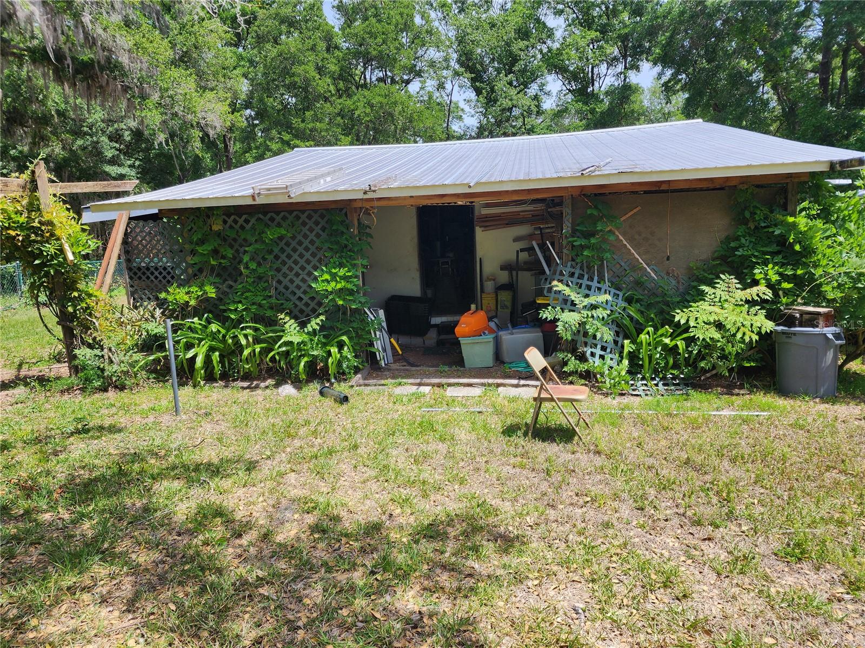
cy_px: 324
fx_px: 575
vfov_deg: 58.9
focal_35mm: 23
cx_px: 432
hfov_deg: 73.9
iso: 12
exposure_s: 1/590
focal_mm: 6.4
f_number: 1.8
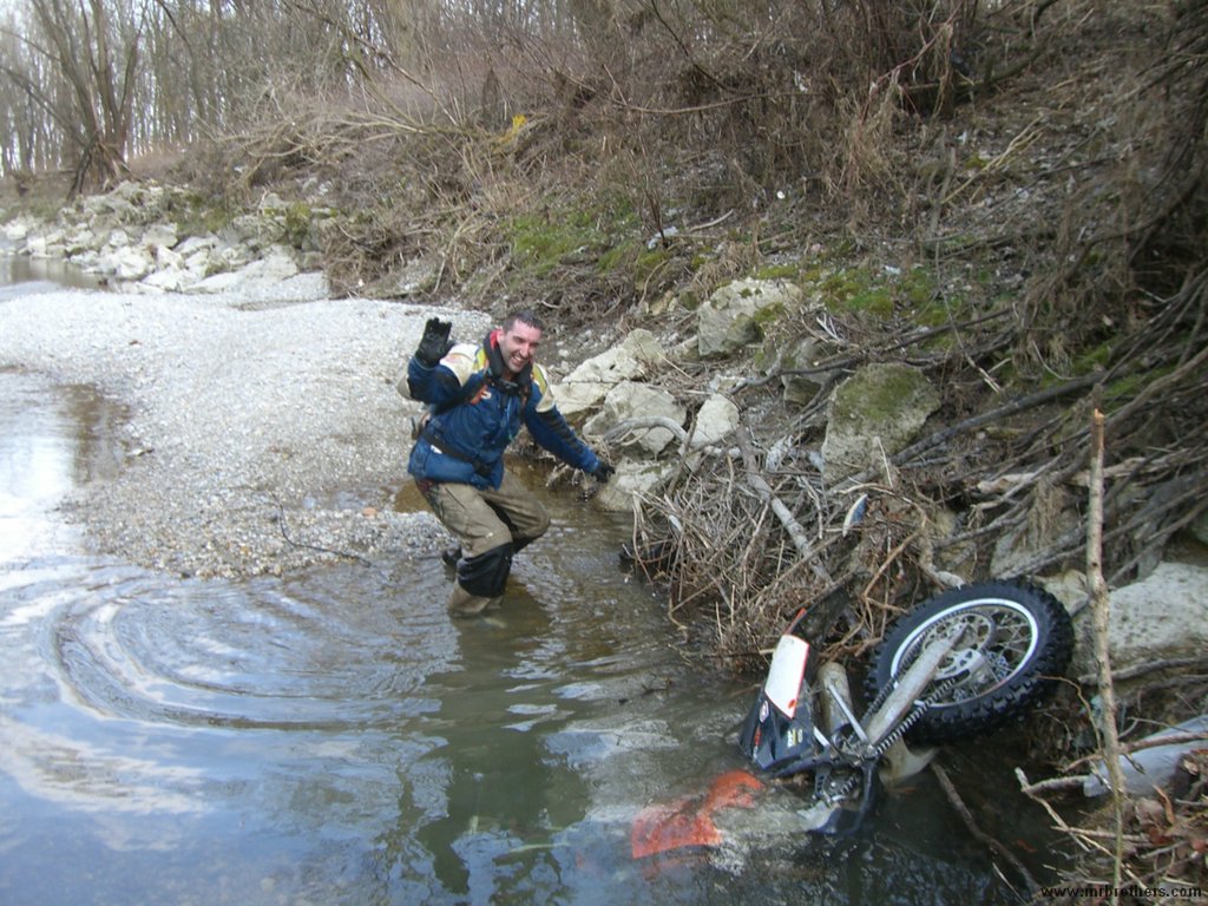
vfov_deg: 37.7
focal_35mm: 38
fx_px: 1326
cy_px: 453
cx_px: 604
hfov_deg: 49.0
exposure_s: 1/125
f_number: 2.7
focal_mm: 6.2
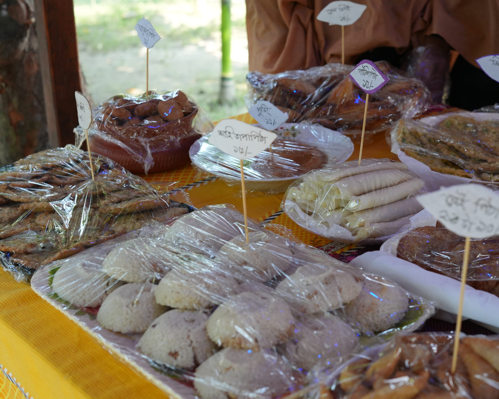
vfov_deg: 25.6
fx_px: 880
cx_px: 283
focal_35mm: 60
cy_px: 199
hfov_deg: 31.6
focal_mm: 35
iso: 500
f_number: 4
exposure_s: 1/160
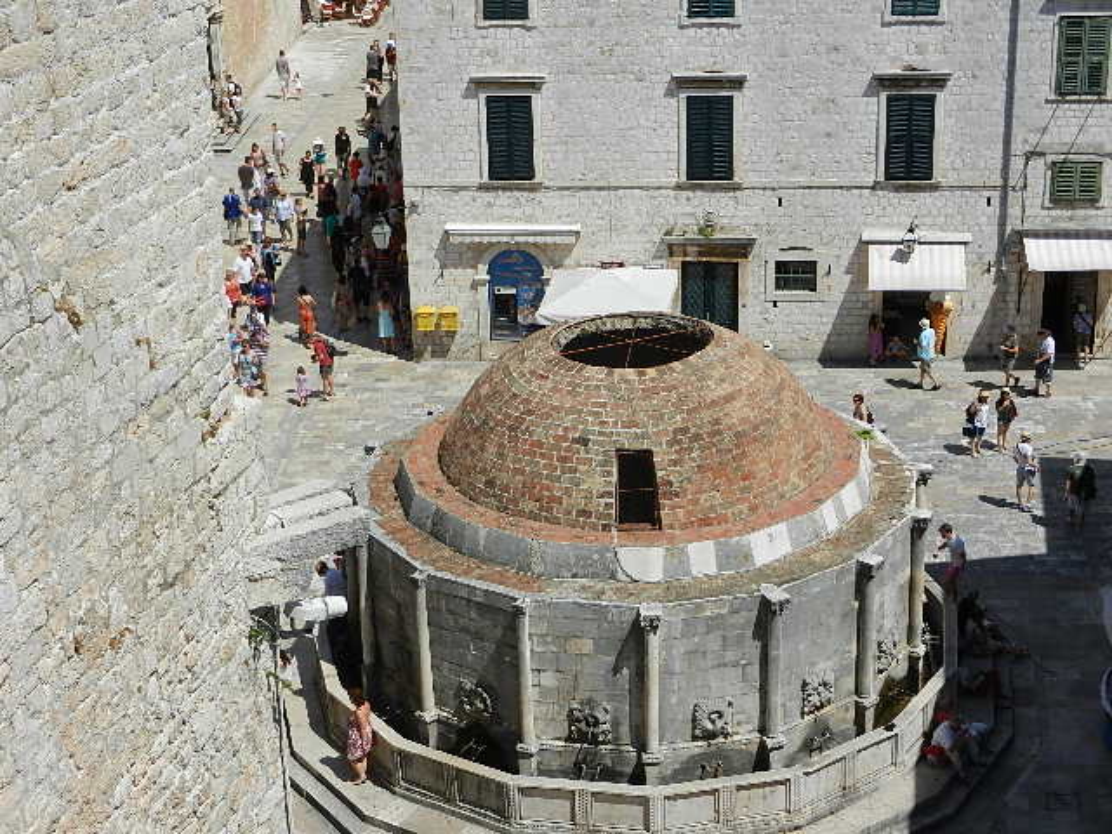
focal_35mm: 60
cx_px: 556
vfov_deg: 24.4
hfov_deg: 32.2
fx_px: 1927
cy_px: 417
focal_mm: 10.9
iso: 160
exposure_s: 1/1600
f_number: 4.5
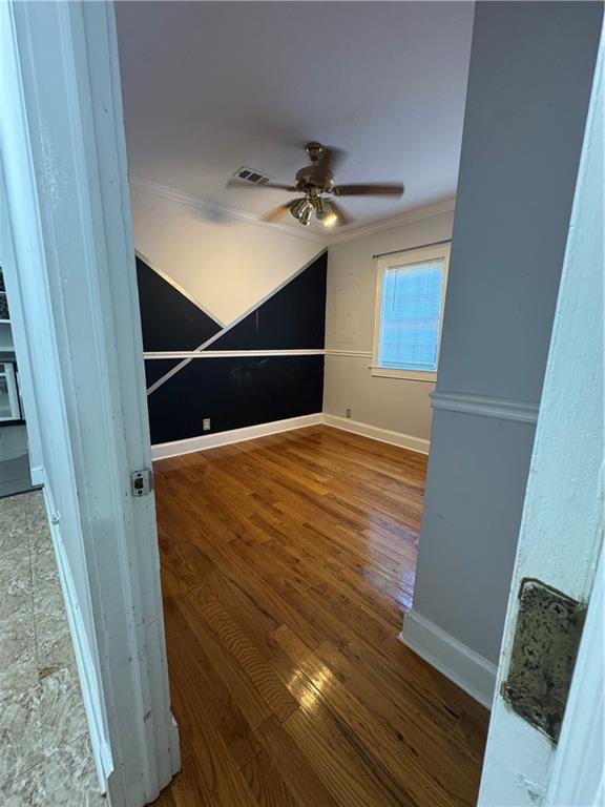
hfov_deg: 85.7
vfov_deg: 102.1
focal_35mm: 14
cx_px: 302
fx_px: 326
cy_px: 404
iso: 400
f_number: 2.2
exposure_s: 1/60
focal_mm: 2.22
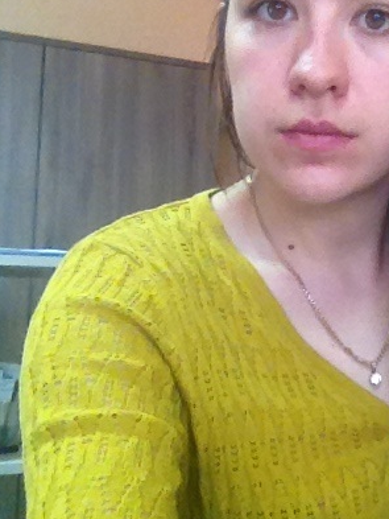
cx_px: 315
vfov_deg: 33.6
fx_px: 854
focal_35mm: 57
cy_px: 193
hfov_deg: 25.2
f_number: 2.4
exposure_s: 1/33
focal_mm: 1.85
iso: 160
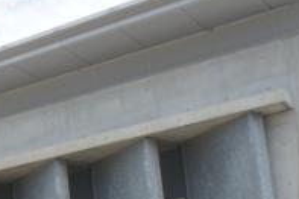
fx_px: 1037
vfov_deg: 10.8
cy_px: 240
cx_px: -190
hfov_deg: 14.9
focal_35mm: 125
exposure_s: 1/400
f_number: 6.3
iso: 200
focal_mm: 16
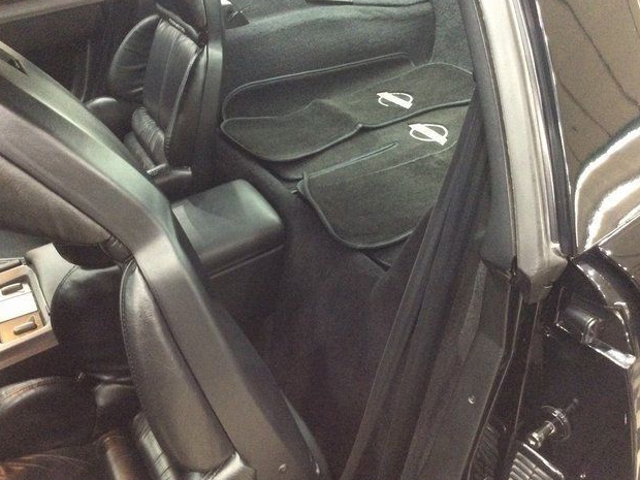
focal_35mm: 33
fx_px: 610
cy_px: 242
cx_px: 319
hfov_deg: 55.4
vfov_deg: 42.9
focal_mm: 3.3
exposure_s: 1/15
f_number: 2.4
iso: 320
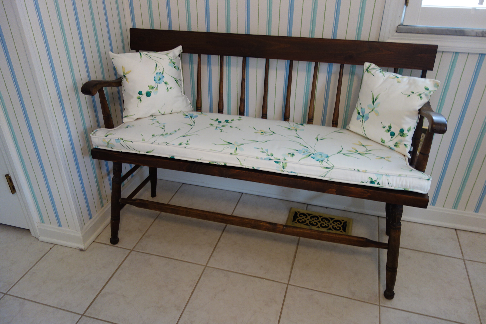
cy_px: 162
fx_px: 378
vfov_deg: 46.4
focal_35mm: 28
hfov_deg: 65.5
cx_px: 243
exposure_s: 1/30
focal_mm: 10.4
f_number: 1.8
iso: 160
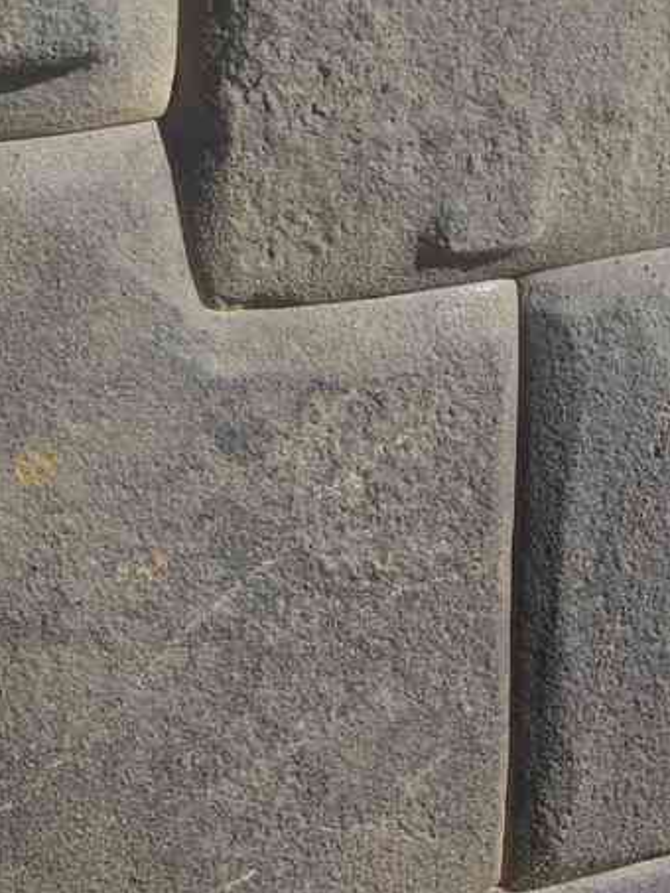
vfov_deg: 22.0
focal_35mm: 89
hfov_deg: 16.5
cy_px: 334
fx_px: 2296
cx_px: 114
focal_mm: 28
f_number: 11
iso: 200
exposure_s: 1/100
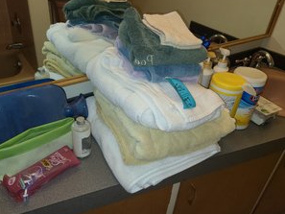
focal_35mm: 30
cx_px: 130
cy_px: 98
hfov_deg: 59.8
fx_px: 247
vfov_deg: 46.8
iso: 64
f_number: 1.8
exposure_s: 1/60
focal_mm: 5.4
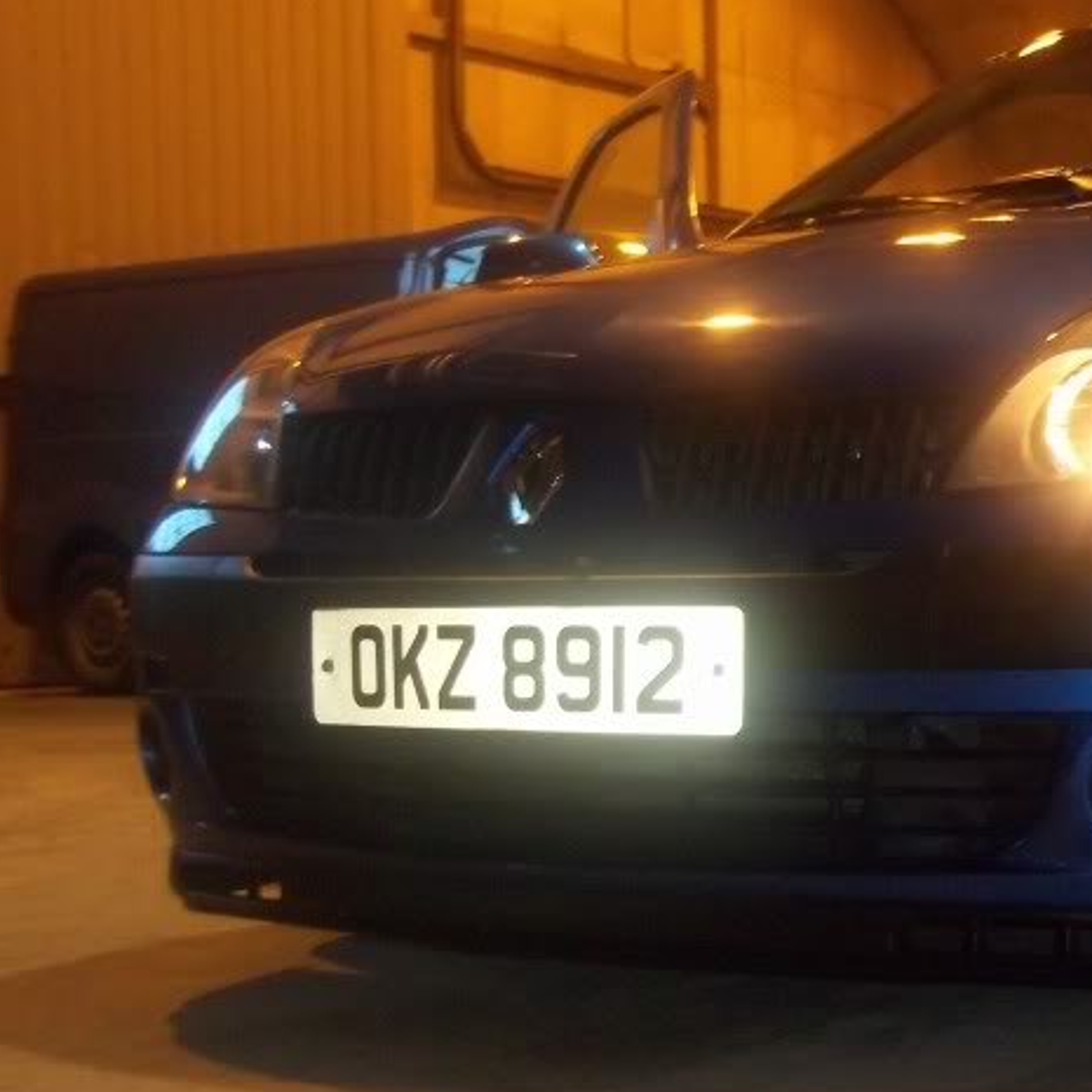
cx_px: 1165
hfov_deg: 23.3
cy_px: 632
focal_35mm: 70
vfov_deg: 24.6
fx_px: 2498
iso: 320
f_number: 3.1
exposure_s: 1/30
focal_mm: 6.5
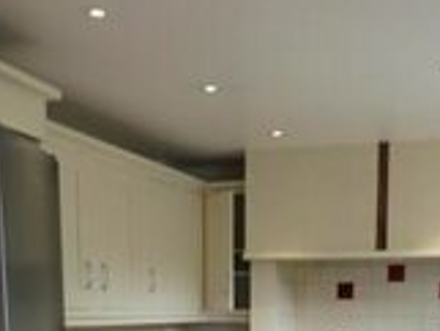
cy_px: 450
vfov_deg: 19.9
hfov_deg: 28.9
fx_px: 852
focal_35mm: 67
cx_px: 271
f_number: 8
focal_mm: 16
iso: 200
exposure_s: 1/8
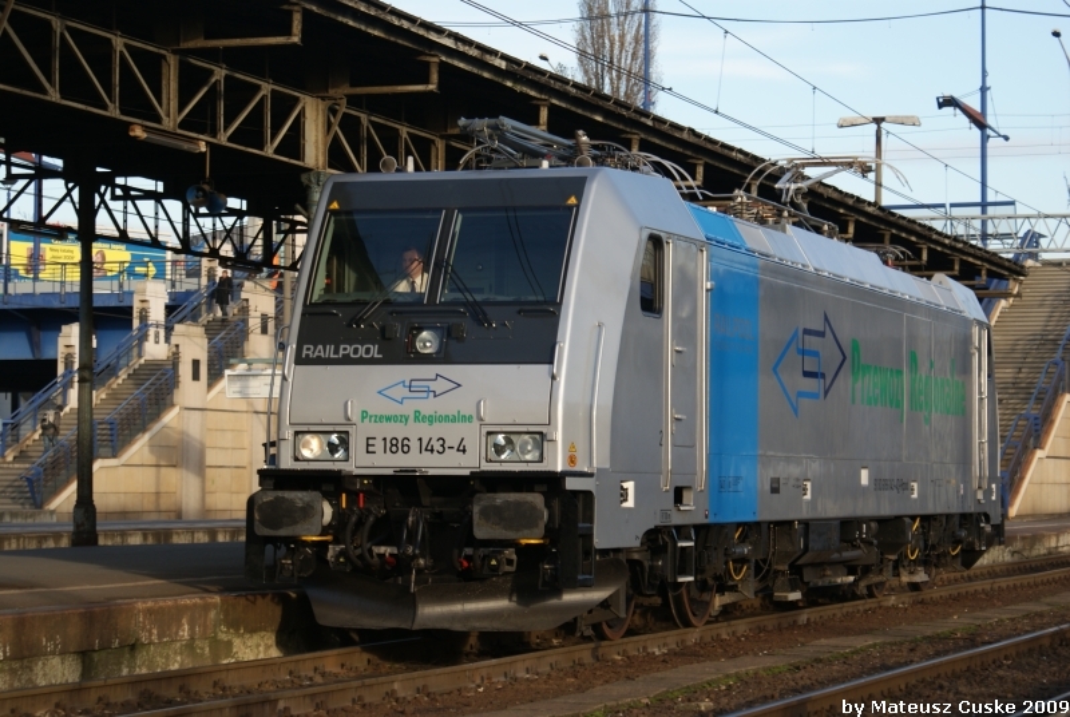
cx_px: 535
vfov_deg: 13.1
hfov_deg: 19.4
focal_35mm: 105
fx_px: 3125
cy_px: 358
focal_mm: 70
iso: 100
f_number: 6.3
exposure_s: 1/125
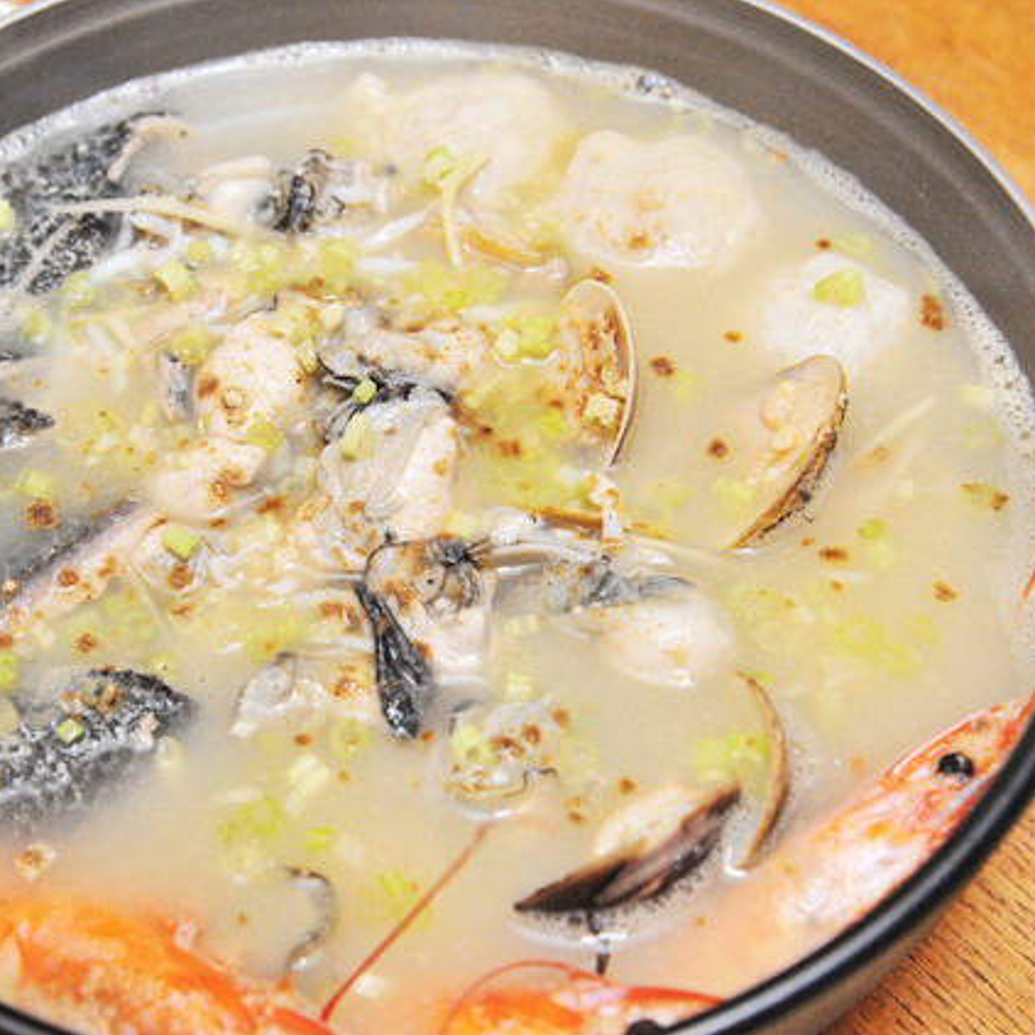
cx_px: 360
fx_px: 2943
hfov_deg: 19.9
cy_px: 547
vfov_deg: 19.9
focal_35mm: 87
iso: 3200
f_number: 5.6
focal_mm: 62
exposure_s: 1/60
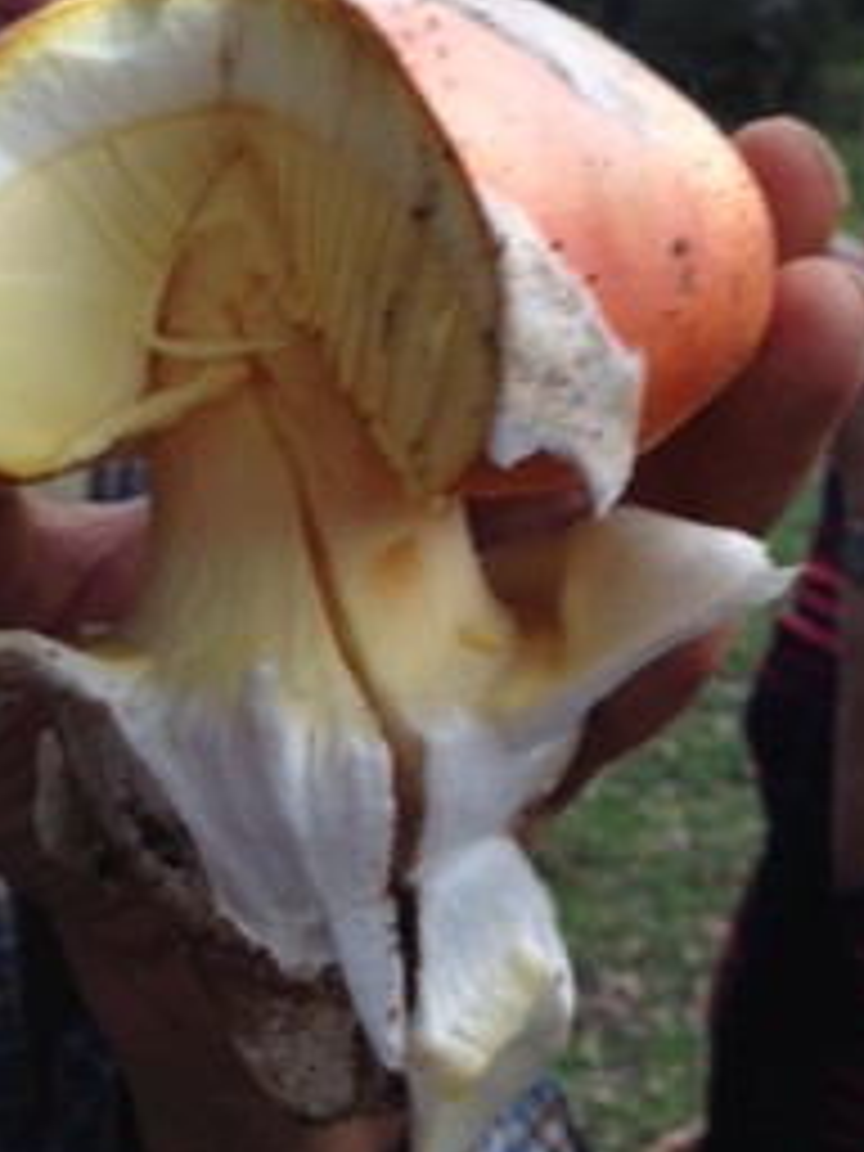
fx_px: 1864
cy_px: 317
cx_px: 436
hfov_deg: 26.1
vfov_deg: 33.8
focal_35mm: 56
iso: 50
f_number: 2.4
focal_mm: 4.12
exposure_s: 1/120
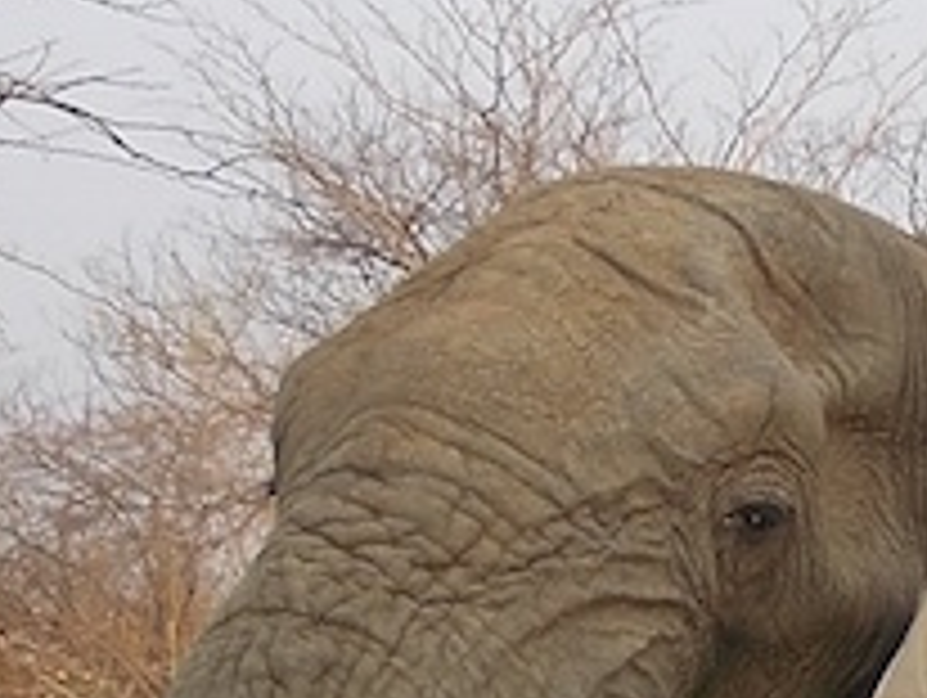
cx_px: 900
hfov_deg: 15.0
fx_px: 3459
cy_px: 696
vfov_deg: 11.4
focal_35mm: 129
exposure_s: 1/125
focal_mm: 5.3
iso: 80
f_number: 3.1
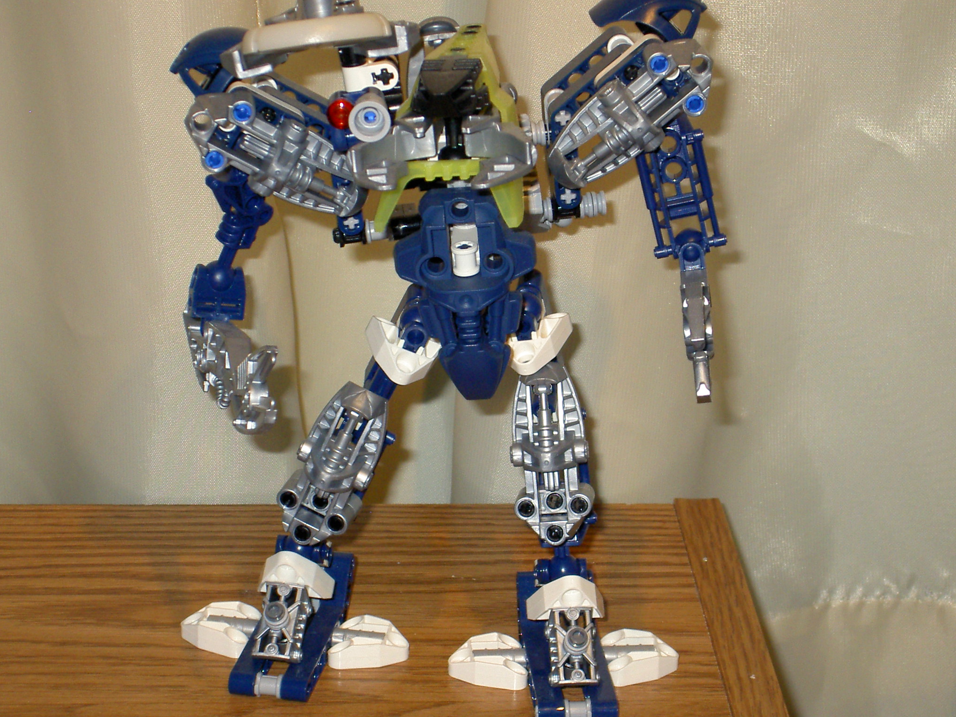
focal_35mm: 99
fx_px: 2734
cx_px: 514
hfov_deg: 19.8
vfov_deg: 14.9
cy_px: 354
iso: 200
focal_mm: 14.7
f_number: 4.6
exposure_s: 1/80
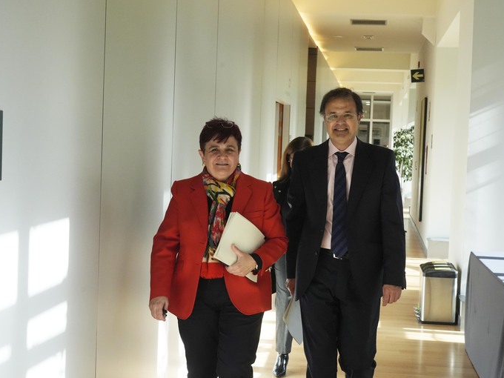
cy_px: 189
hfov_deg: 31.7
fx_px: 888
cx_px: 266
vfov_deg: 24.0
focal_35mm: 61
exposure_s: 1/500
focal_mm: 56
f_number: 13
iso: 3200
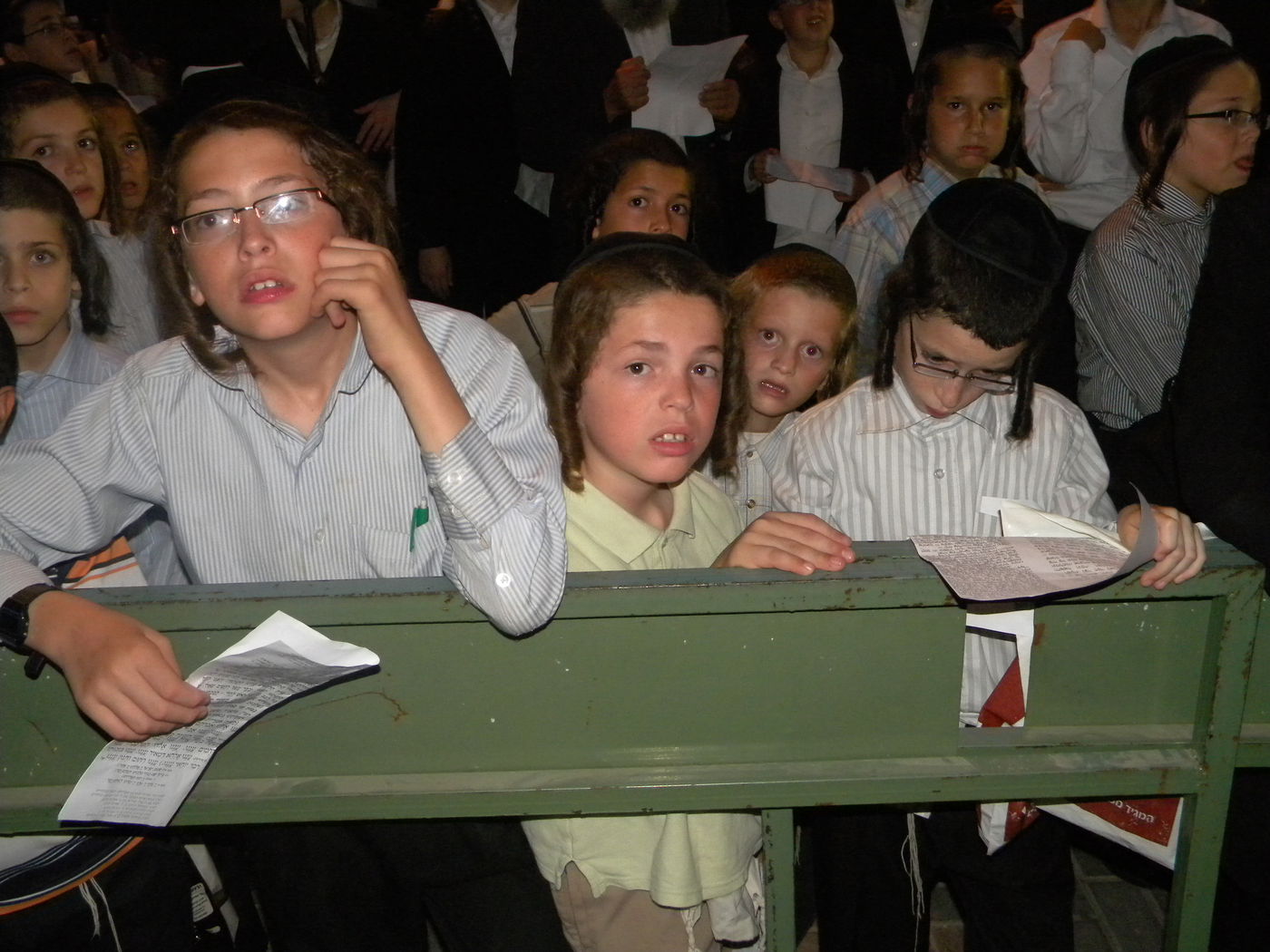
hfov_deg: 51.4
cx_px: 635
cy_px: 476
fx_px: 1321
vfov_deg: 39.7
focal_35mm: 36
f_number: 3.7
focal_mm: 6.4
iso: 400
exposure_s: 1/30
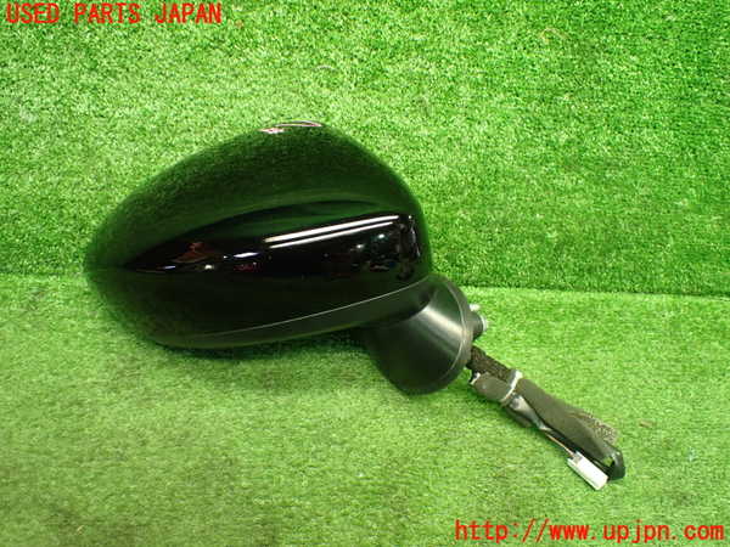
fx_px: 633
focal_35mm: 30
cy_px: 274
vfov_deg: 46.8
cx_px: 365
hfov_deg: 60.0
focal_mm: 5.4
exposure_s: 1/80
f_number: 2.3
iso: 800
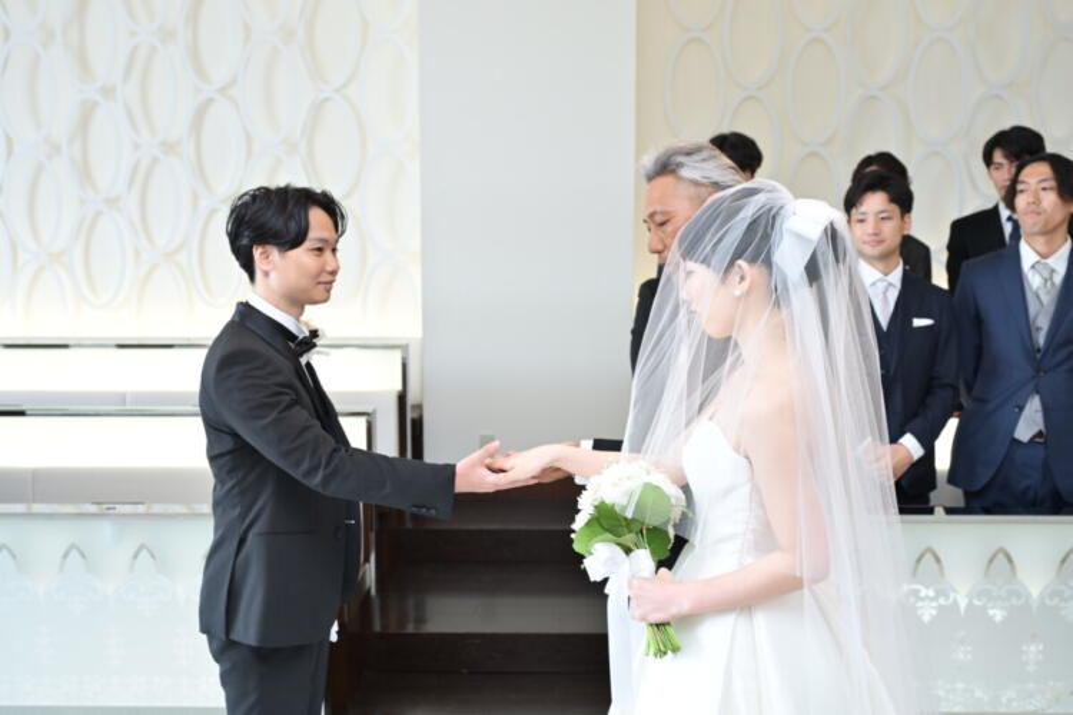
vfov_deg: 34.2
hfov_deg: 49.6
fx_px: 1162
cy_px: 358
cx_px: 536
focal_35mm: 39
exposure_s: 1/160
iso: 1250
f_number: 5
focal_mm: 39
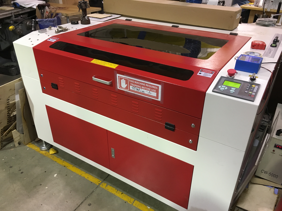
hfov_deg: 61.7
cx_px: 141
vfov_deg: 48.2
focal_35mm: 29
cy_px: 106
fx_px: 236
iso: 125
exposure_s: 1/30
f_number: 2.2
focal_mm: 4.15
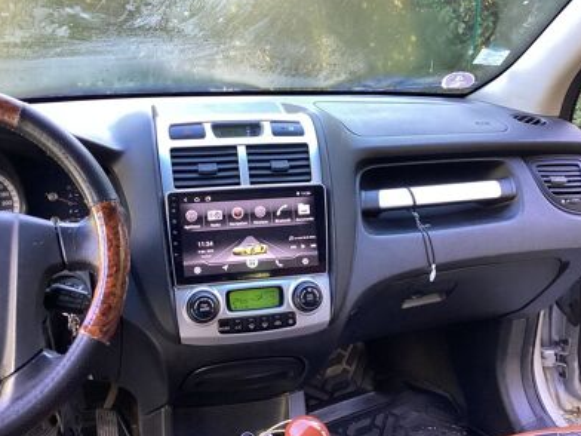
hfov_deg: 49.0
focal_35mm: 38
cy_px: 208
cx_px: 305
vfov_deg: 37.7
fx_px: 638
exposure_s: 1/60
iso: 160
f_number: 2.4
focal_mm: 3.3
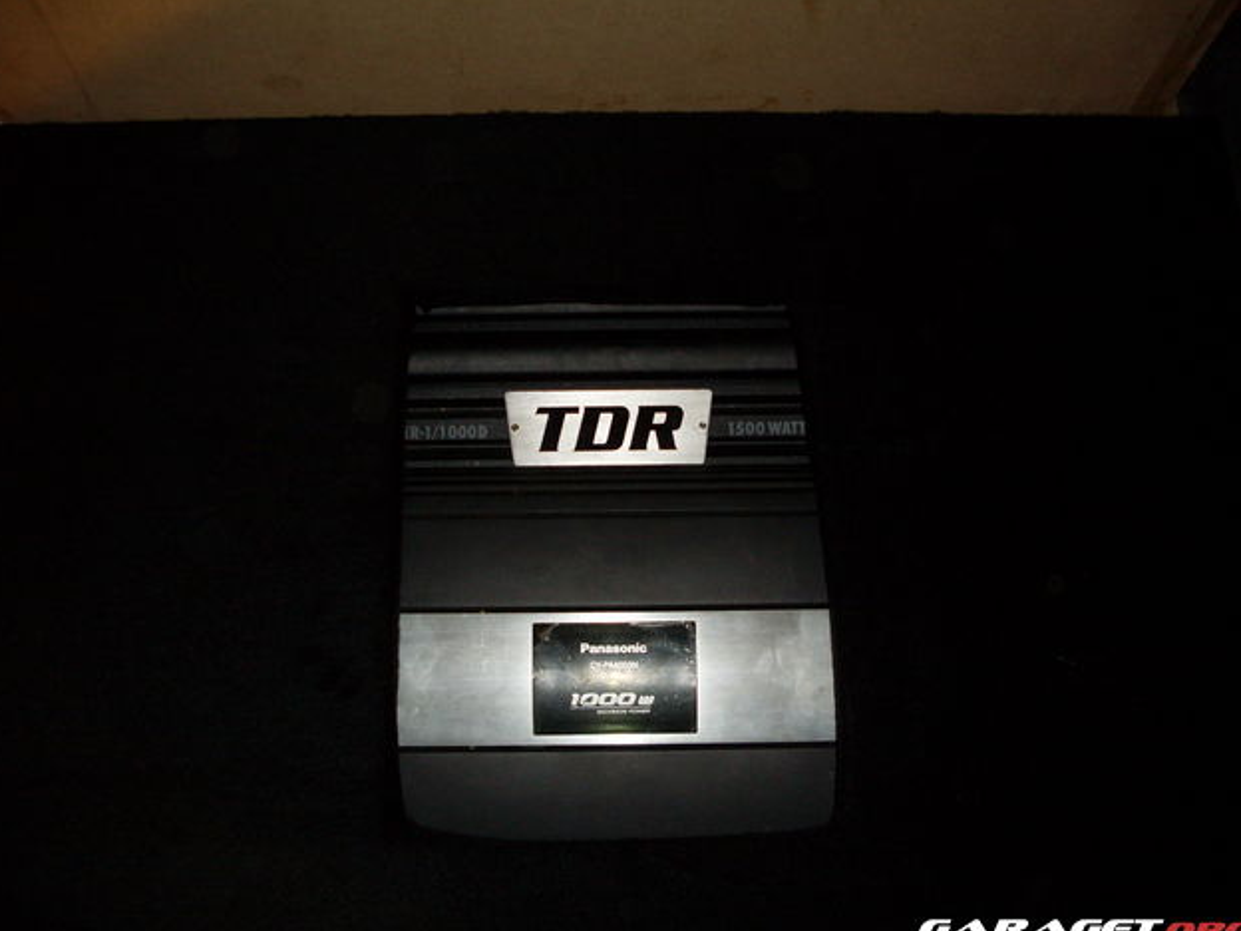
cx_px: 622
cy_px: 471
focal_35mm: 39
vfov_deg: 36.8
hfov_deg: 47.9
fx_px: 1398
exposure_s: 1/45
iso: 100
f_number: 2.8
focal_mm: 6.3
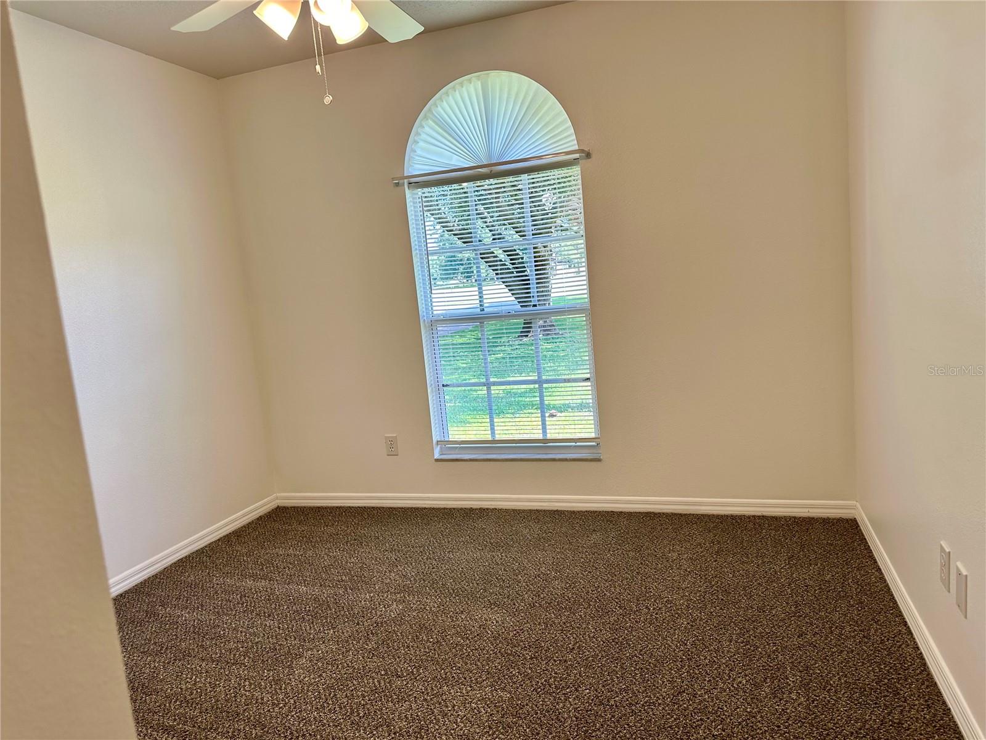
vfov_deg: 56.8
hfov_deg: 71.6
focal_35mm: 24
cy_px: 370
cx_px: 493
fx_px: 684
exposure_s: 1/157
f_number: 1.78
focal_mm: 6.86
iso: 80
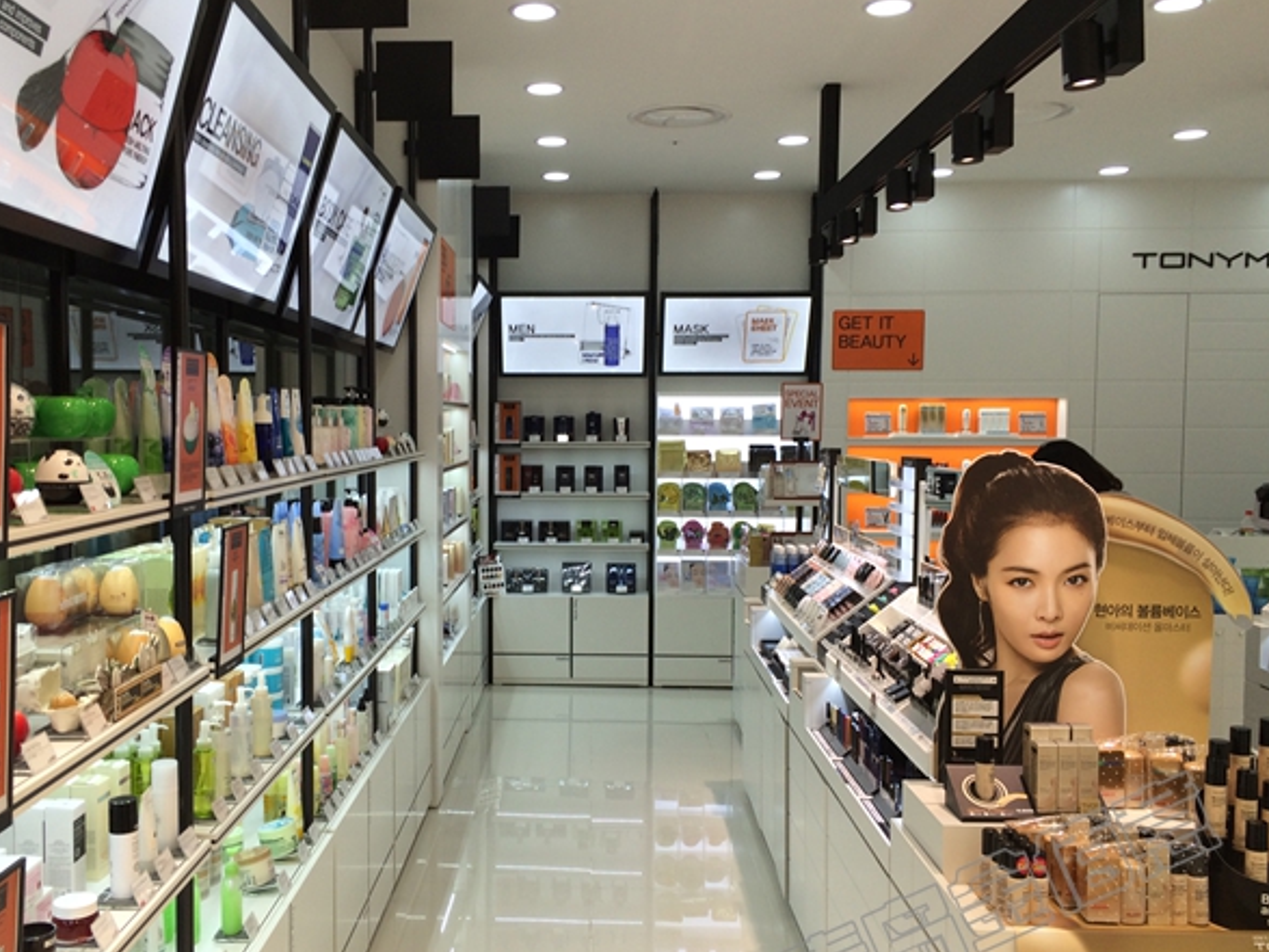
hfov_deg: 53.8
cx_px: 545
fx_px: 1246
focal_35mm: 34
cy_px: 498
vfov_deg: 41.8
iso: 32
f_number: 2.2
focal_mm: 4.15
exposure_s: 1/175
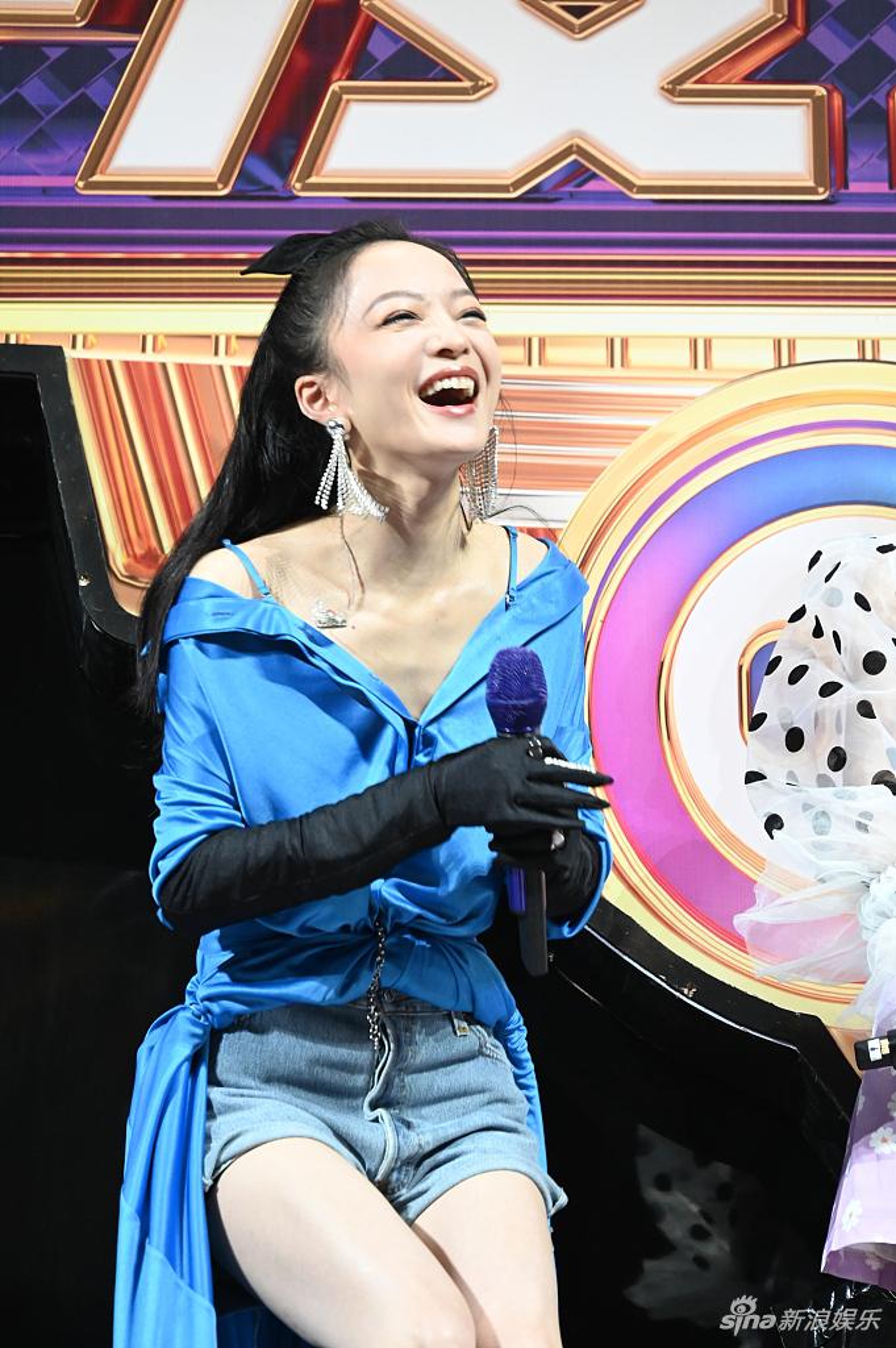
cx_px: 448
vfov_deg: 10.3
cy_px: 674
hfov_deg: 6.9
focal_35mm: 200
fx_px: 7479
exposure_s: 1/125
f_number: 6.3
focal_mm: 200
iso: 4000
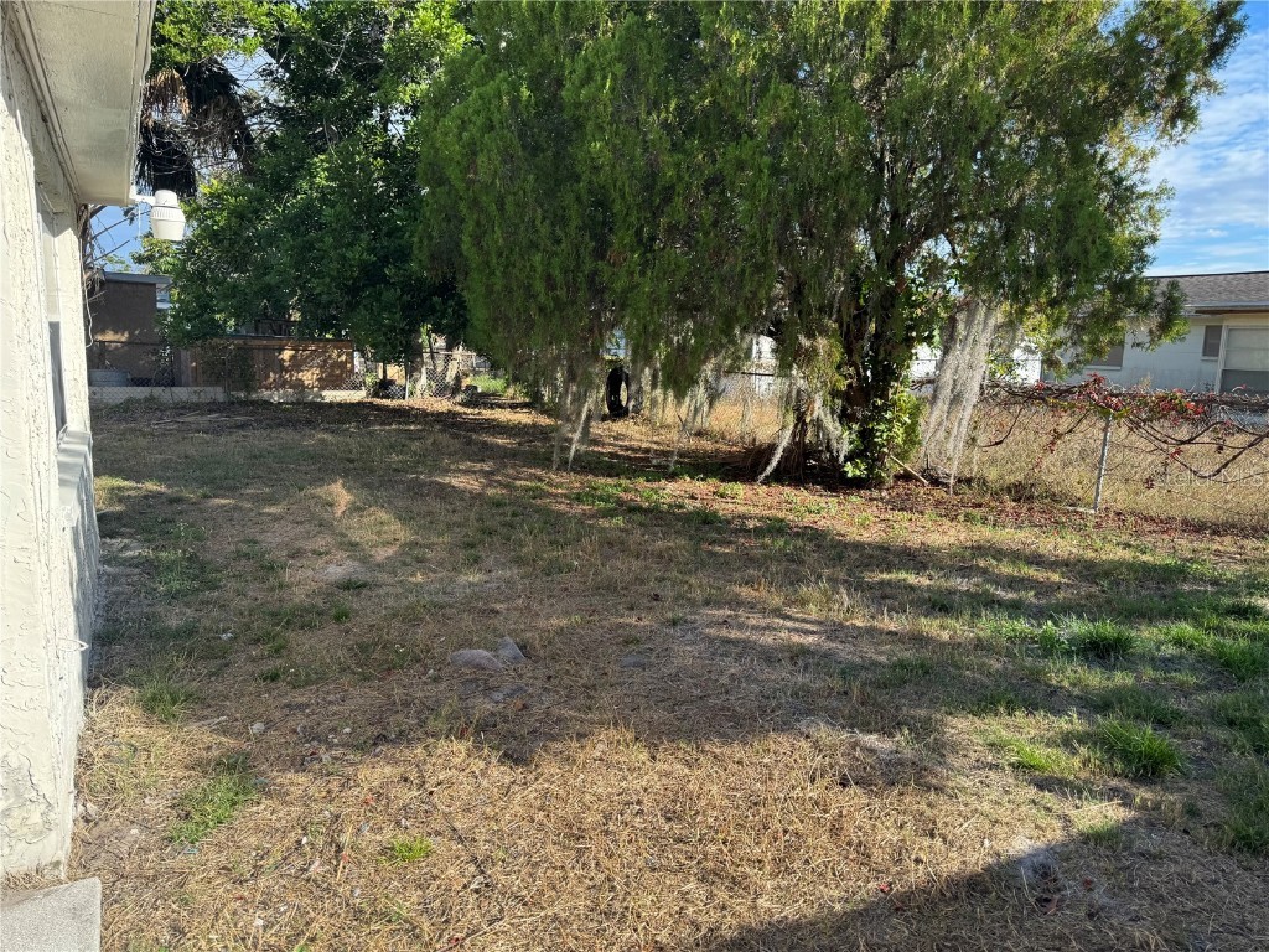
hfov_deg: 71.6
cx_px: 634
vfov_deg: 56.8
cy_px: 476
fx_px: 880
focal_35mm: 24
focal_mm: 6.76
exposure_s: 1/1366
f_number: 1.78
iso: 80
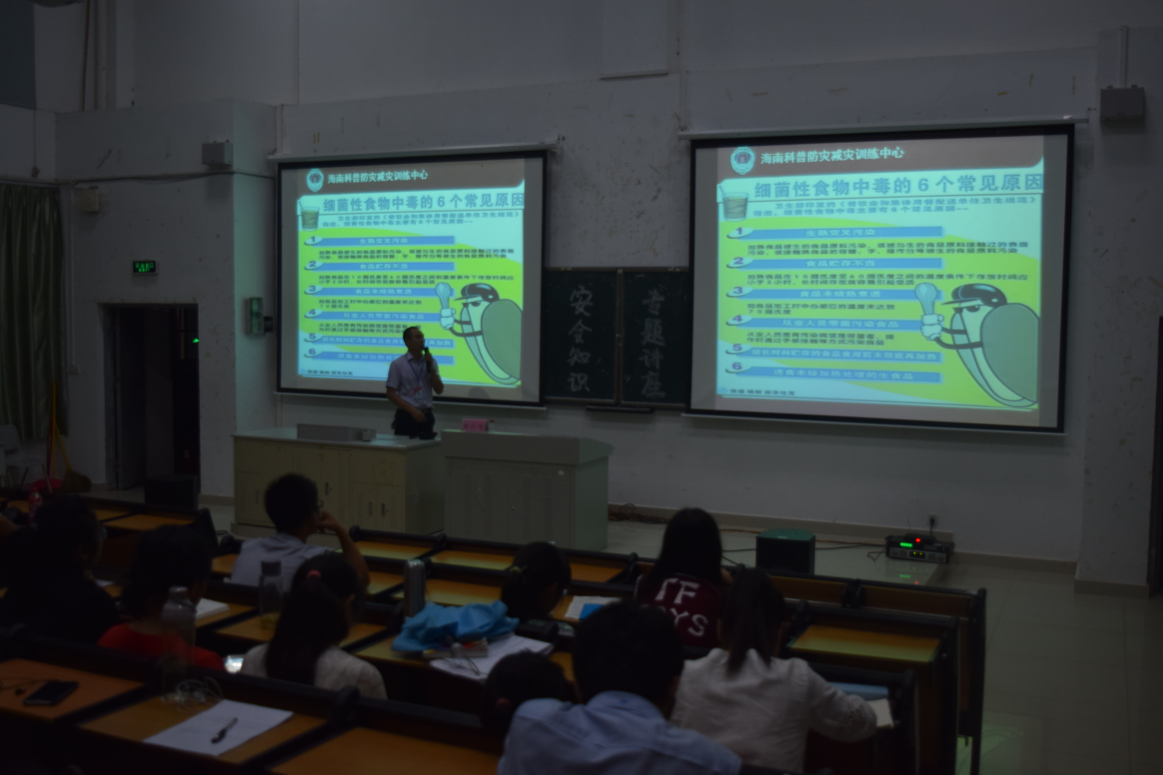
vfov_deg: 36.9
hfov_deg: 53.1
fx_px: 1163
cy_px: 388
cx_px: 582
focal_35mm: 36
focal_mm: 24
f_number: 4.5
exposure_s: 1/80
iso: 400
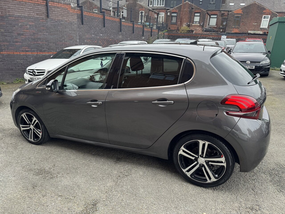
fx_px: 198
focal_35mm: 24
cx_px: 142
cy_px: 107
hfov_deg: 71.6
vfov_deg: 56.8
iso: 80
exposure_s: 1/334
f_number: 1.78
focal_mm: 6.76
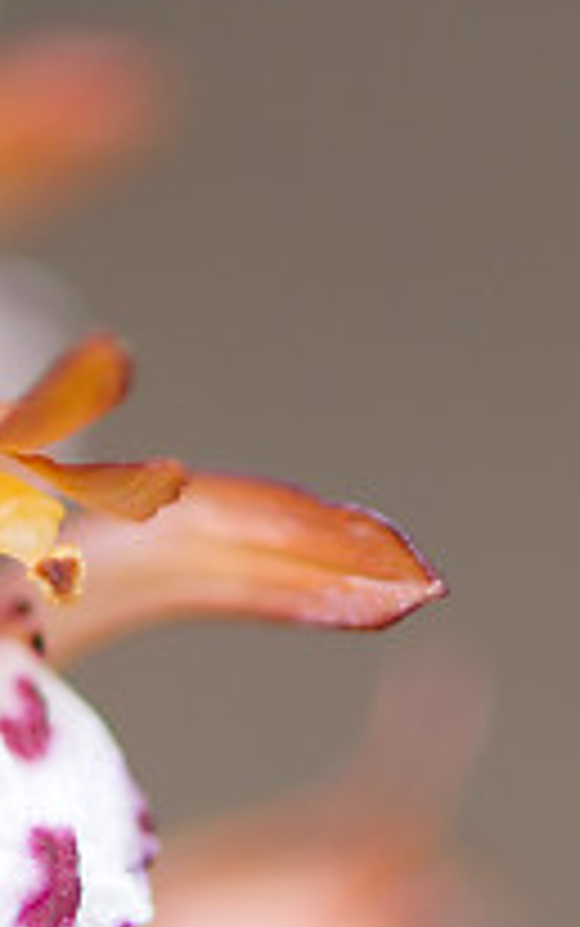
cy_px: 819
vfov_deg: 4.5
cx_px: -272
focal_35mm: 467
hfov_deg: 2.8
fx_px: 11807
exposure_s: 1/30
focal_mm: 105
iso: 200
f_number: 4
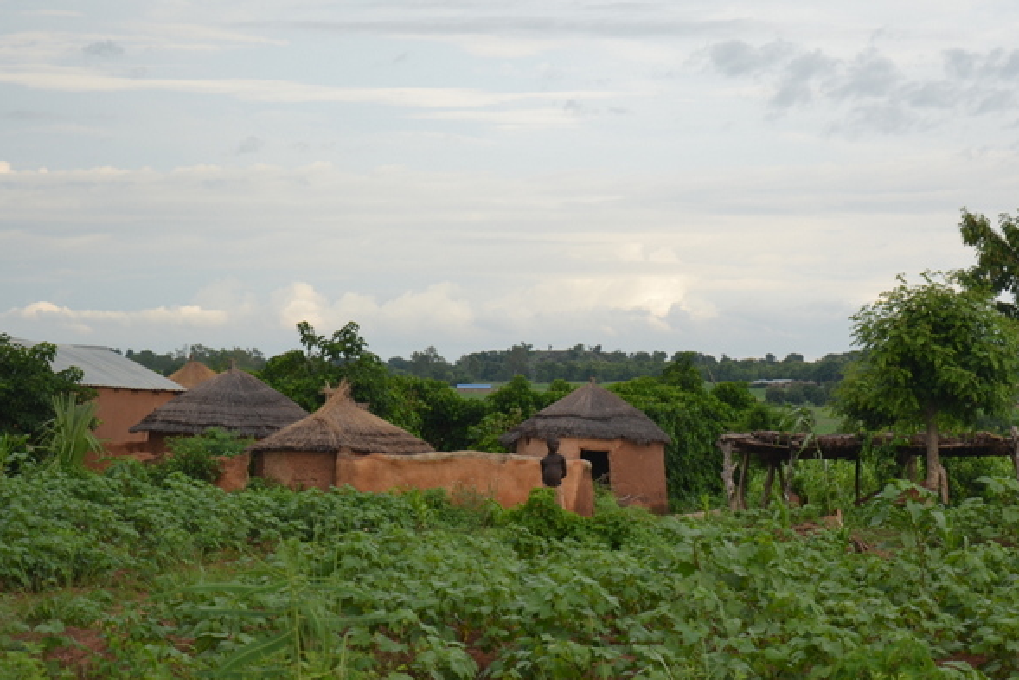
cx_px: 654
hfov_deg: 19.2
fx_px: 3001
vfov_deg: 12.9
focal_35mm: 106
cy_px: 360
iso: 100
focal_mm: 52
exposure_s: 1/160
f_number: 5.6
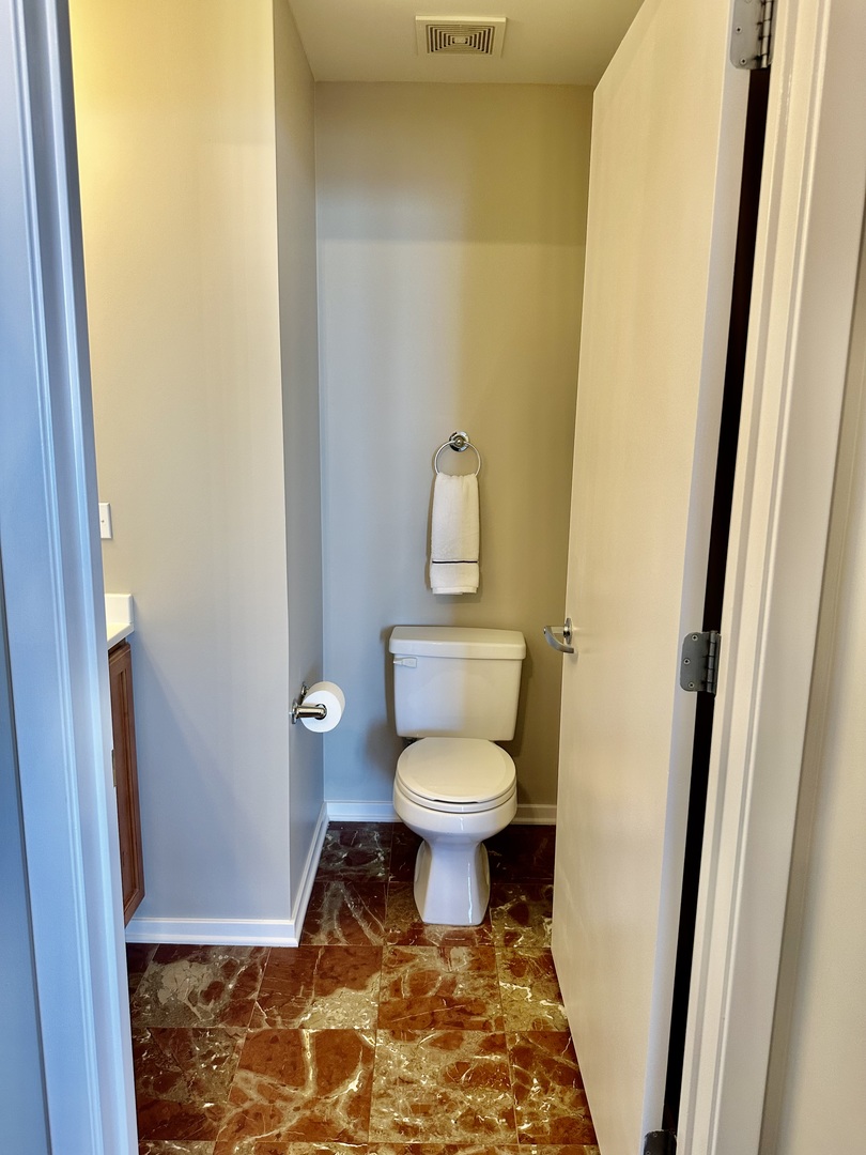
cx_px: 433
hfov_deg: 56.8
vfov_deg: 71.6
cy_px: 578
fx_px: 801
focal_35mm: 24
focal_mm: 6.86
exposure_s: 1/60
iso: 160
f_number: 1.78
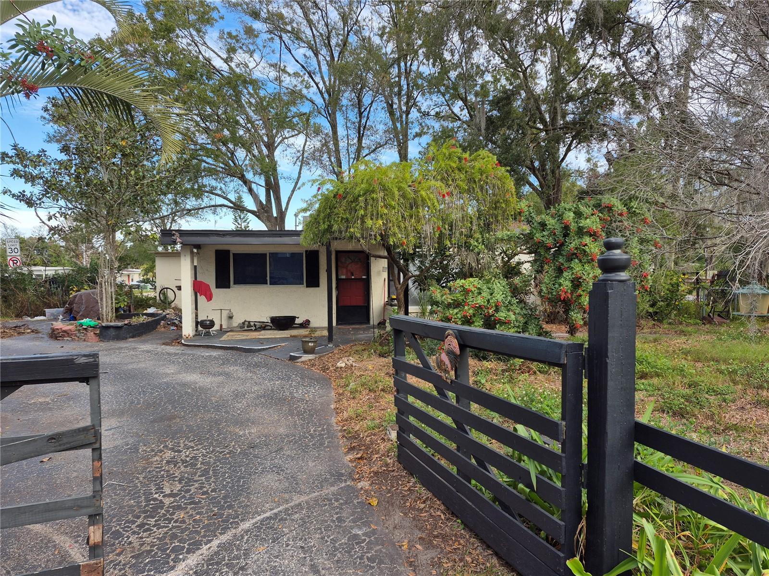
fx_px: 511
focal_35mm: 23
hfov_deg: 73.9
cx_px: 384
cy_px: 288
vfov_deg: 58.9
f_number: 1.8
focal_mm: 5.4
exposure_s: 1/314
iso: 25
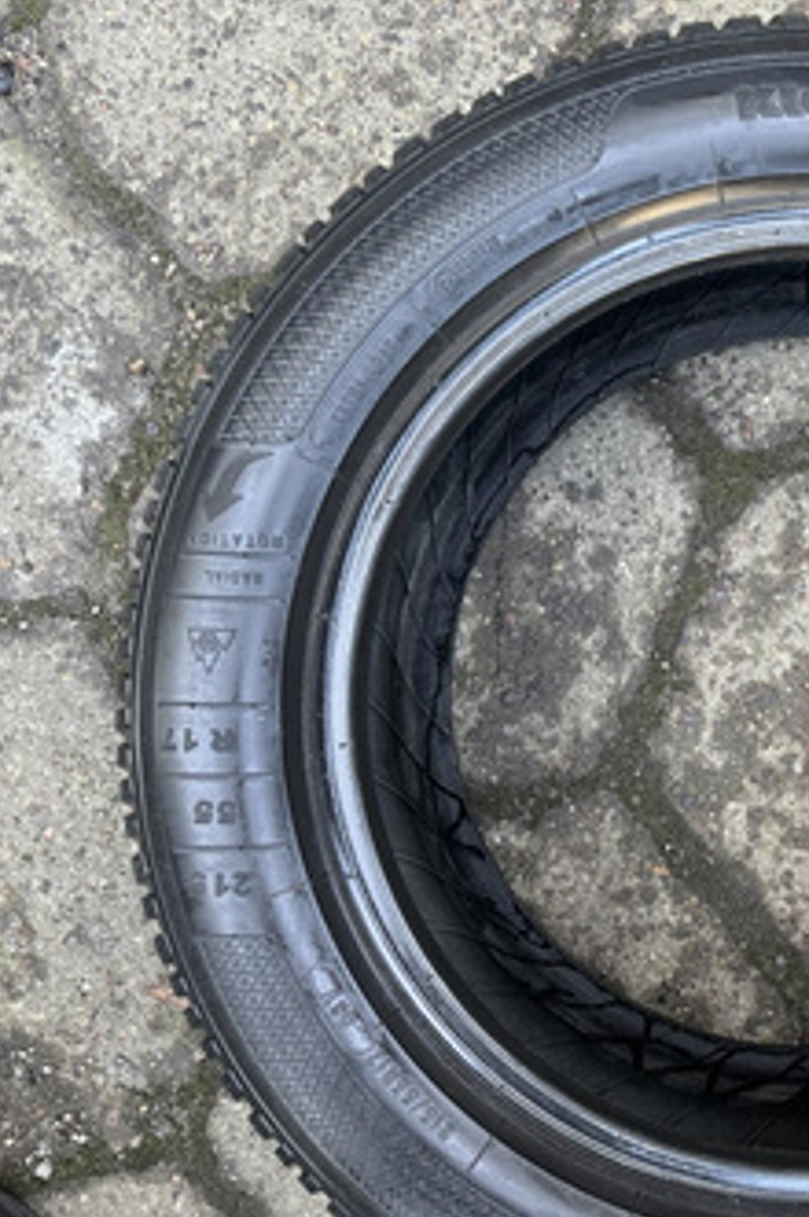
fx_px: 1148
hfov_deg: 35.2
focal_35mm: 34
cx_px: 805
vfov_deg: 55.8
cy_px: 618
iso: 250
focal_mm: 6.86
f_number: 1.78
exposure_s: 1/60
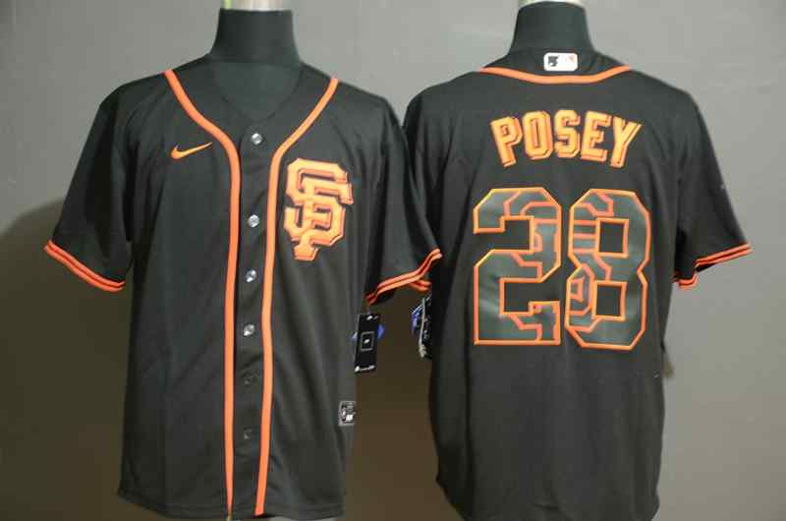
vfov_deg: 17.4
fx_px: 1700
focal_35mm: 78
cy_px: 260
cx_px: 393
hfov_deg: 26.0
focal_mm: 52
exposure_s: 5
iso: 100
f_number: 4.8
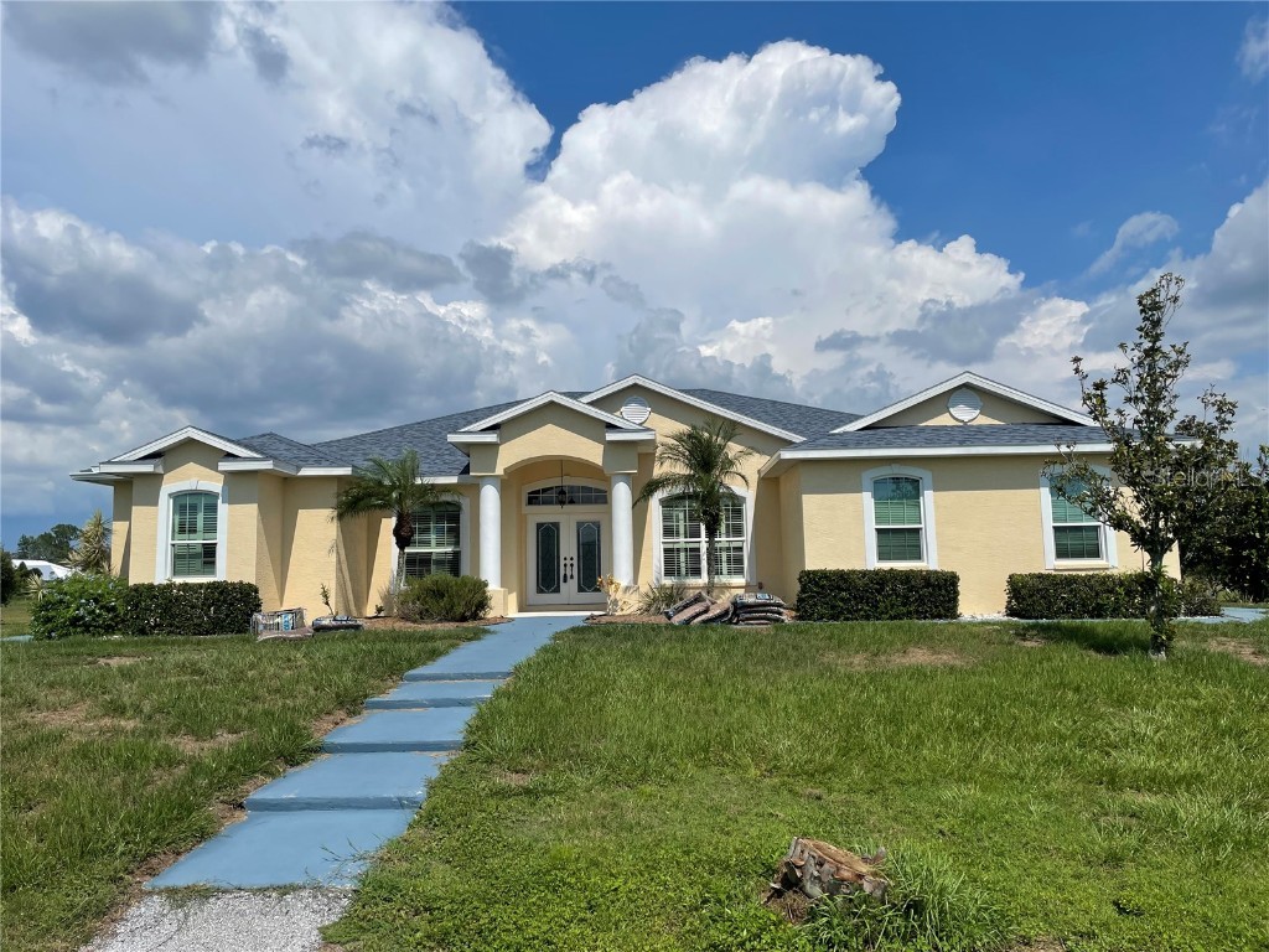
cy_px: 476
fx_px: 953
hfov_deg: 67.3
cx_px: 634
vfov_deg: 53.1
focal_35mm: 26
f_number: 1.6
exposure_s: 1/9091
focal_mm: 4.2
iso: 32
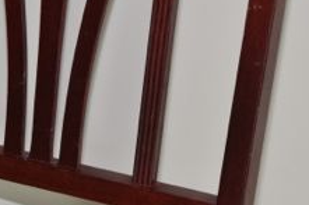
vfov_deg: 5.7
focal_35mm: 239
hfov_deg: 8.6
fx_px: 2054
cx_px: 62
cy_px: -10
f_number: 5.6
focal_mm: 55
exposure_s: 1/125
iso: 800
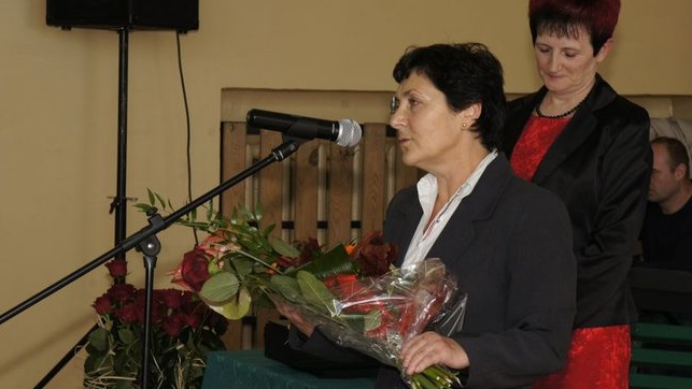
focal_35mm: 111
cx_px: 347
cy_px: 187
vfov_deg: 10.9
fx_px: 2037
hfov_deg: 19.3
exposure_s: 1/160
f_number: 13
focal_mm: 70
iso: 800
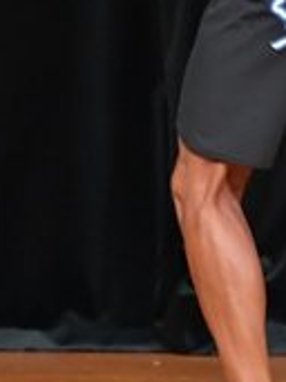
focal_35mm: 1245
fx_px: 13732
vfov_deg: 1.6
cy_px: -45
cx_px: 247
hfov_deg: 1.2
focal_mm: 190
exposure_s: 1/400
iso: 5000
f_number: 5.6
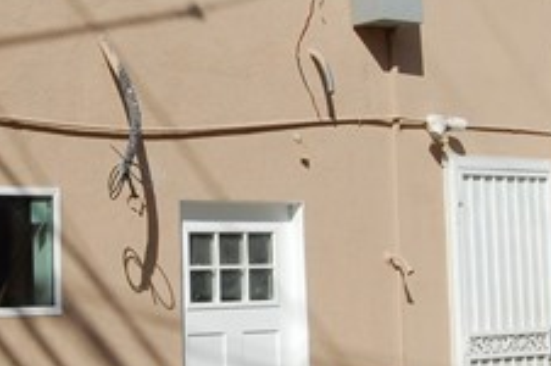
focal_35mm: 119
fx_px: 1819
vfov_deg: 11.5
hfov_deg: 17.1
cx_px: 149
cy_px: 132
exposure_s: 1/500
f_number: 11
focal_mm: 28
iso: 200
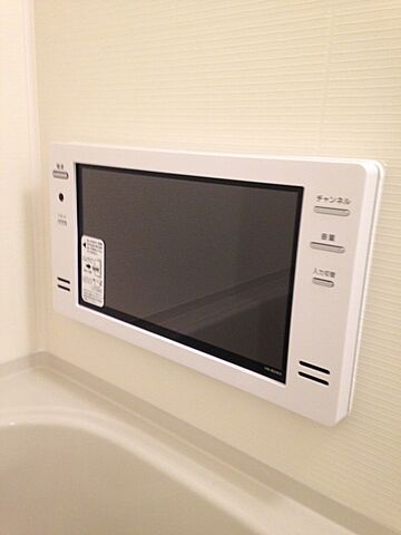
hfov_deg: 42.9
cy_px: 268
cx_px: 200
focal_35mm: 33
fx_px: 510
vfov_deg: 55.4
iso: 160
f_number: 2.4
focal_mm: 4.12
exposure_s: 1/20
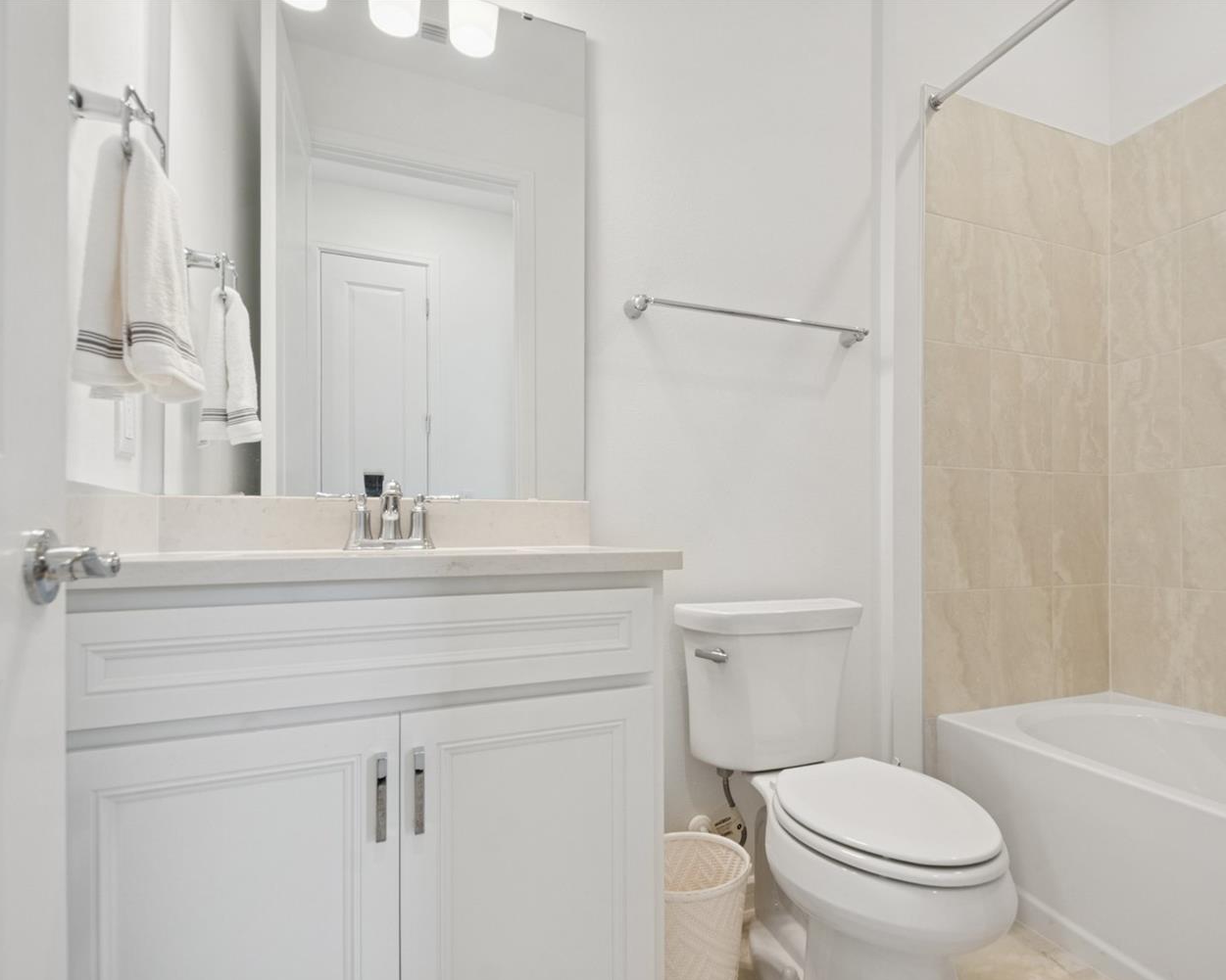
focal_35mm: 18
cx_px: 701
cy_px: 520
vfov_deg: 73.7
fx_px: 653
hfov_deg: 85.8
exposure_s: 1/20
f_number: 8
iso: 200
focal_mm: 10
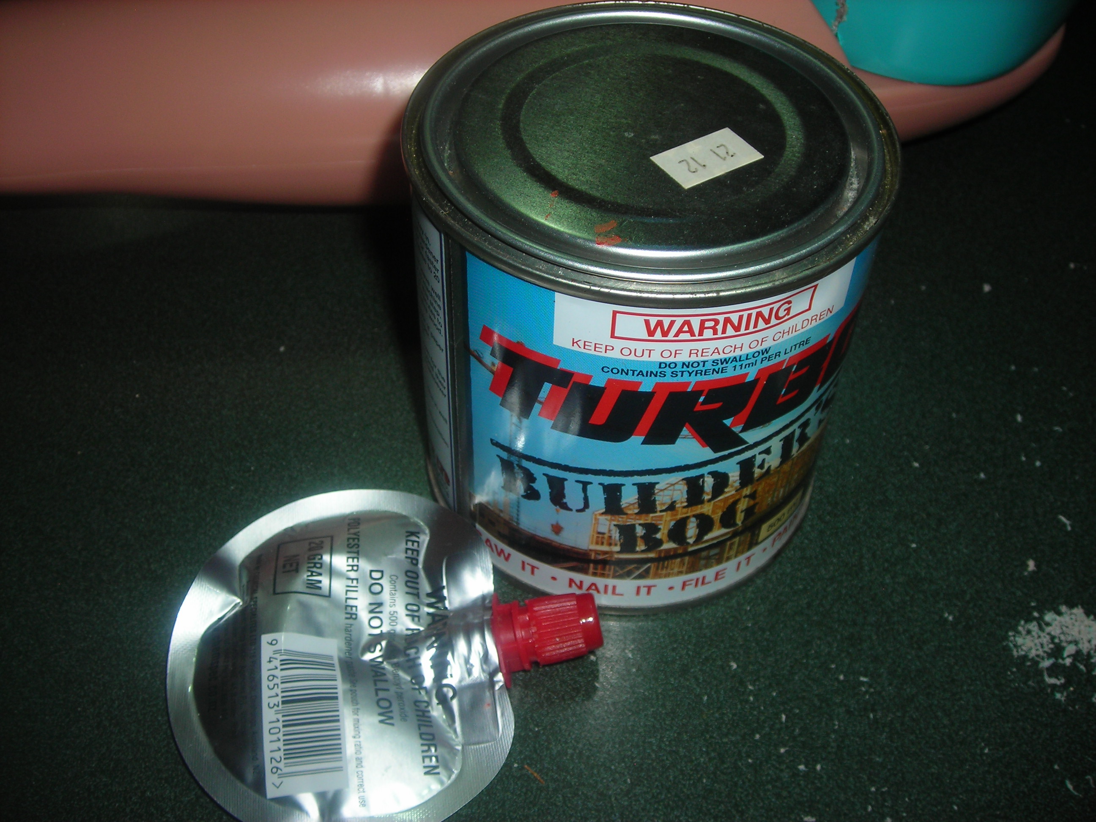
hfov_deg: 49.0
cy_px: 411
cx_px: 548
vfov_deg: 37.7
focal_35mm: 38
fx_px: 1203
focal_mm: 6.3
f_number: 3.2
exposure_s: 1/60.1
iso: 50
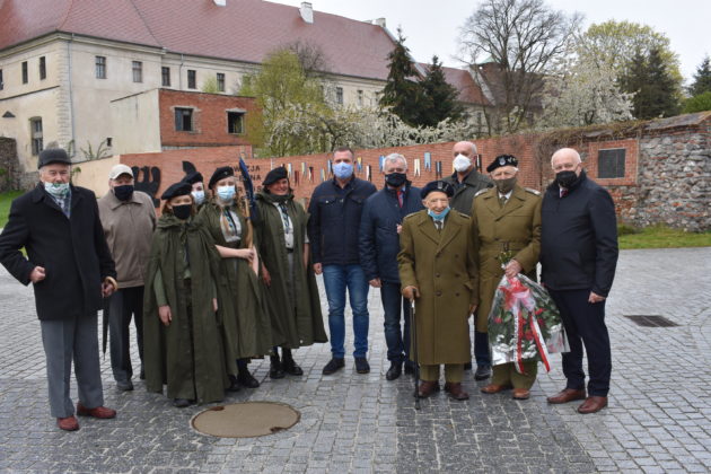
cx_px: 356
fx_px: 681
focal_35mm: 34
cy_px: 237
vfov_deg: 38.4
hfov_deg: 55.1
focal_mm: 23
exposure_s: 1/500
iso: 560
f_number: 8
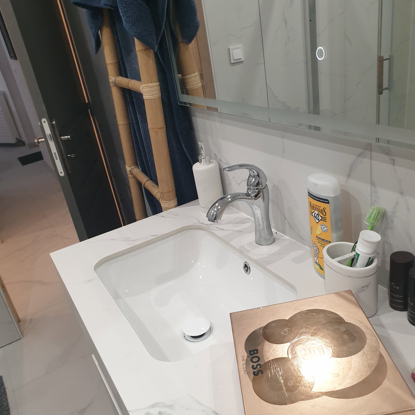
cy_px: 236
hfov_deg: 52.5
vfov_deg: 52.4
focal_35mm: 31
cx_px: 206
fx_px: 420
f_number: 2.4
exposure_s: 1/50
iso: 250
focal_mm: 4.3
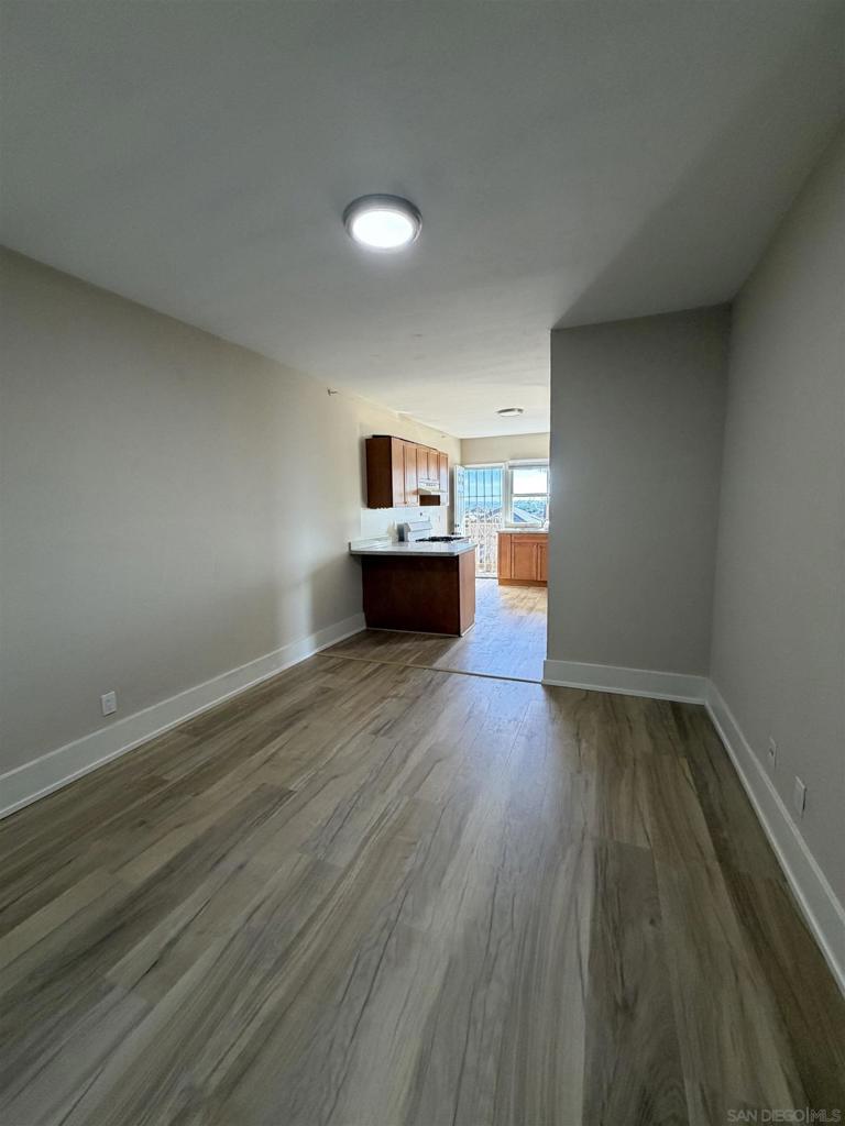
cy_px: 563
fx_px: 456
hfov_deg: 85.7
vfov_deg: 102.1
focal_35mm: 14
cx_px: 422
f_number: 2.2
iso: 250
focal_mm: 2.22
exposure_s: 1/120
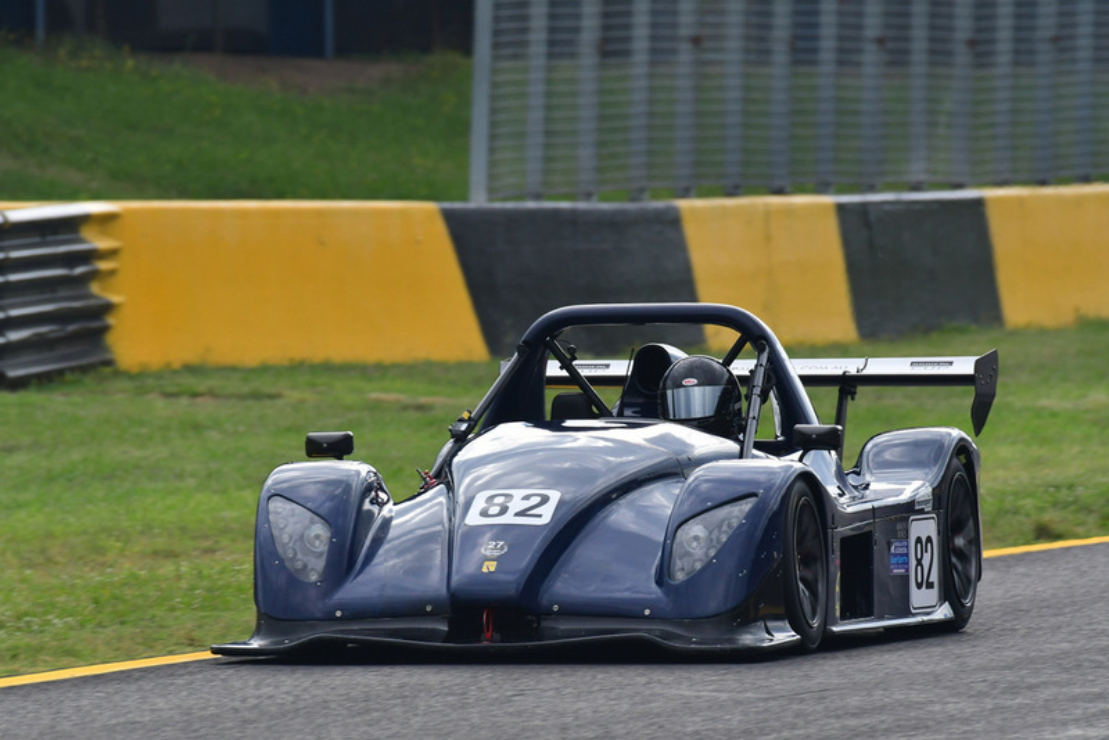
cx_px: 554
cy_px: 370
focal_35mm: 750
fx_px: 23111
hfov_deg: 2.7
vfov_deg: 1.8
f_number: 10
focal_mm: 500
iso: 800
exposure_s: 1/640
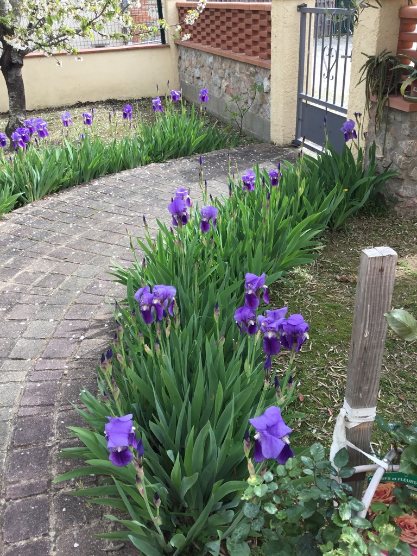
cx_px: 208
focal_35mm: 31
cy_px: 278
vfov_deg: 58.4
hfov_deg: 45.4
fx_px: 498
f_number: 2.4
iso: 25
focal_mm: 3.3
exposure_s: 1/205
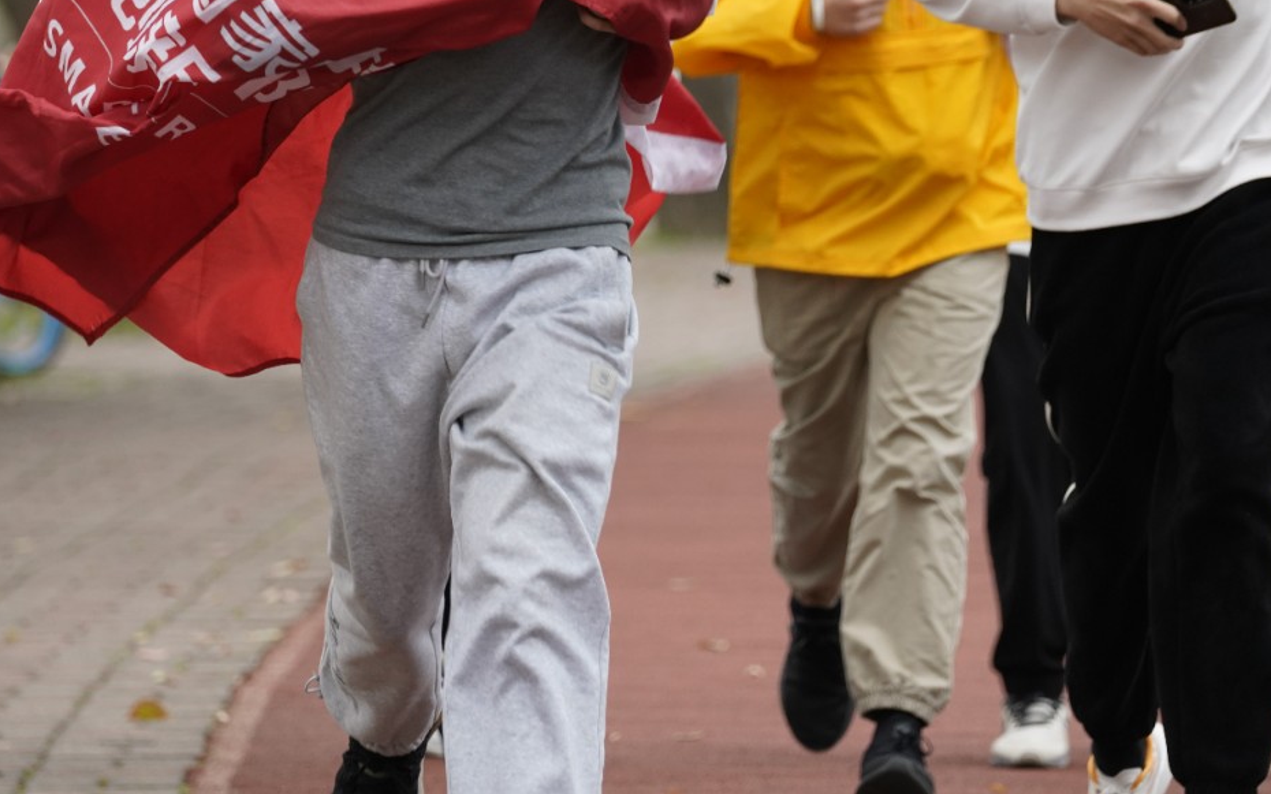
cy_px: 147
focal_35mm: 542
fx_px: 18757
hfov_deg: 3.9
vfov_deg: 2.4
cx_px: 846
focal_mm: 308.9
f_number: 6.3
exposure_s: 1/400
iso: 800
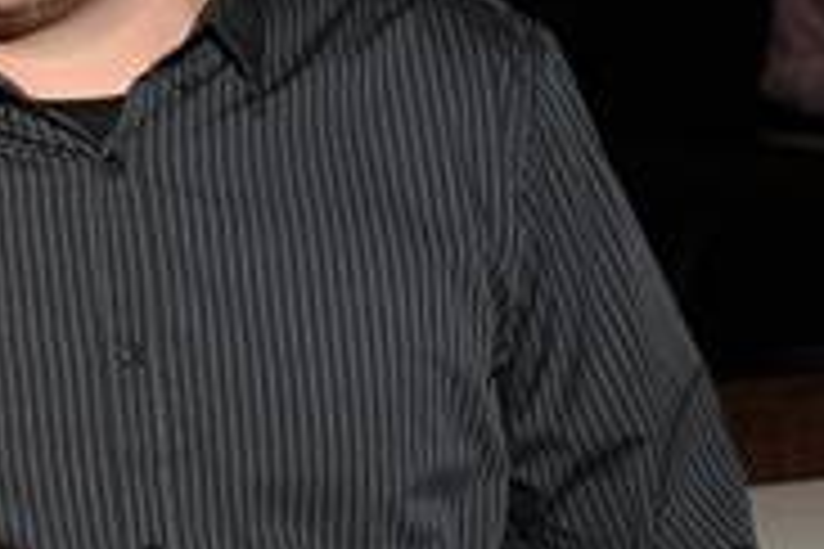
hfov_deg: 14.8
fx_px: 3090
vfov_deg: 10.1
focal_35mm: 135
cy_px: 86
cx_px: -95
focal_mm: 45
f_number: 4.8
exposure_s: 1/250
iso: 800
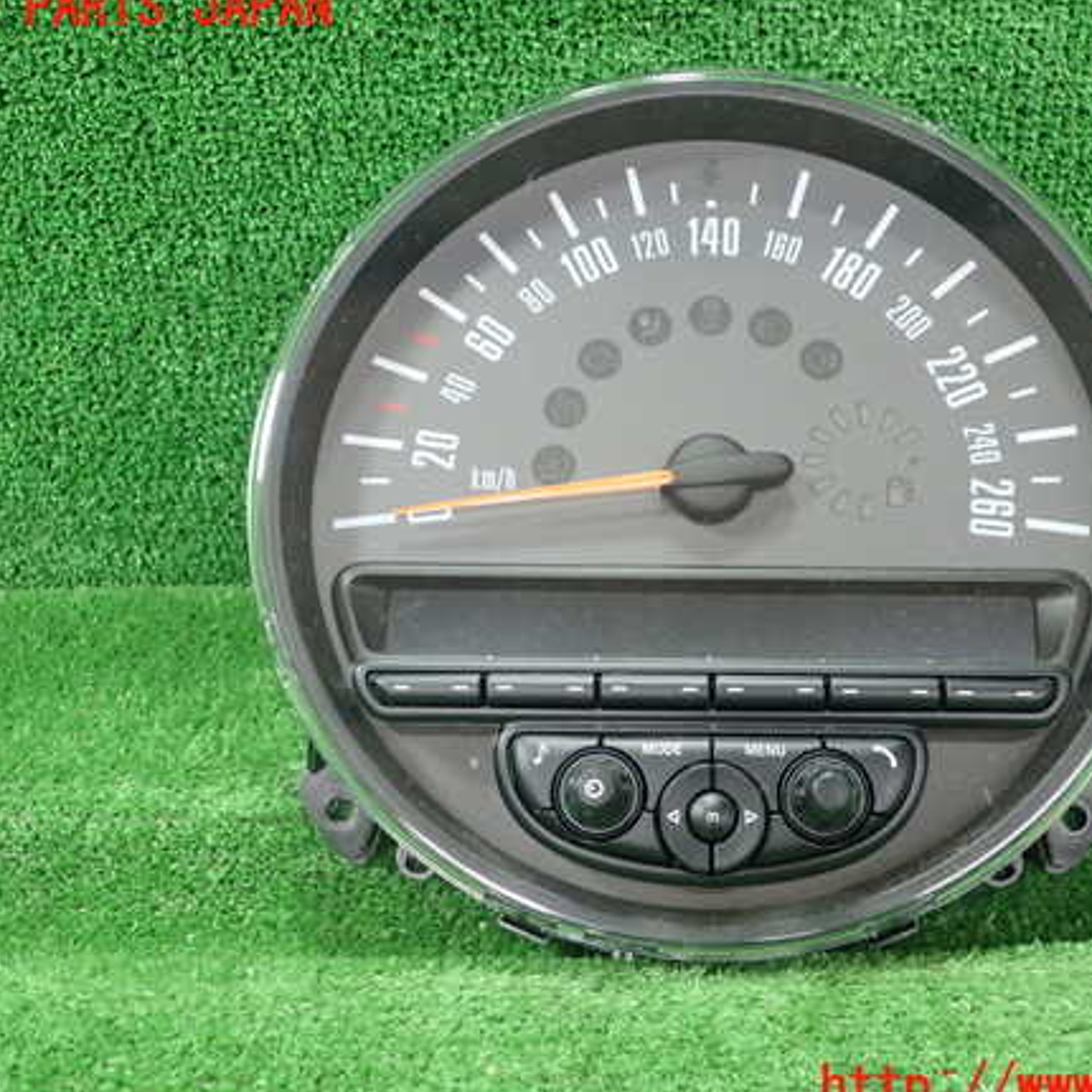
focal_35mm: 37
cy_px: 549
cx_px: 632
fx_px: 1321
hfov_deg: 44.8
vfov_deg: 44.9
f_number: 2.3
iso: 500
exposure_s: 1/125
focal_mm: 5.5
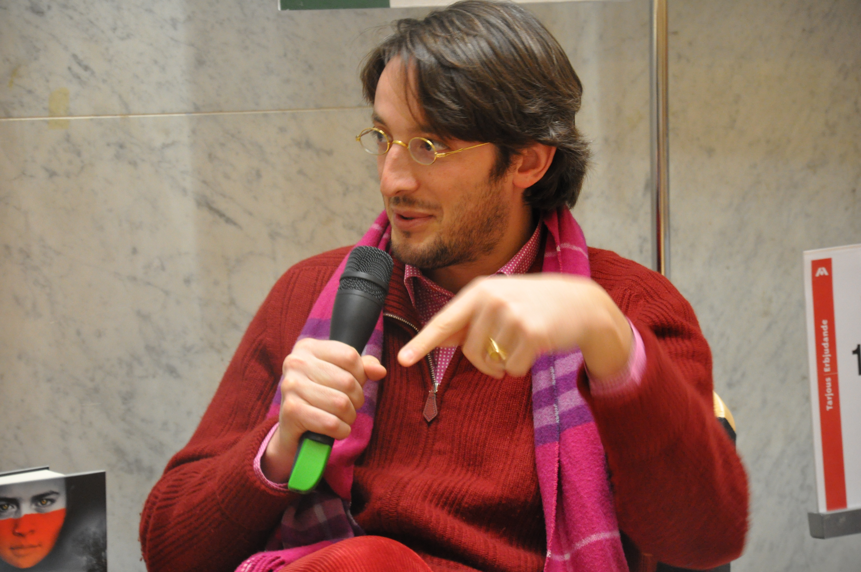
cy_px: 286
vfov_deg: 8.7
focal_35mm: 158
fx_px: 3762
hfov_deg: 13.1
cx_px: 430
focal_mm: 105
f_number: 5.6
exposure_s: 1/30
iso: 1600
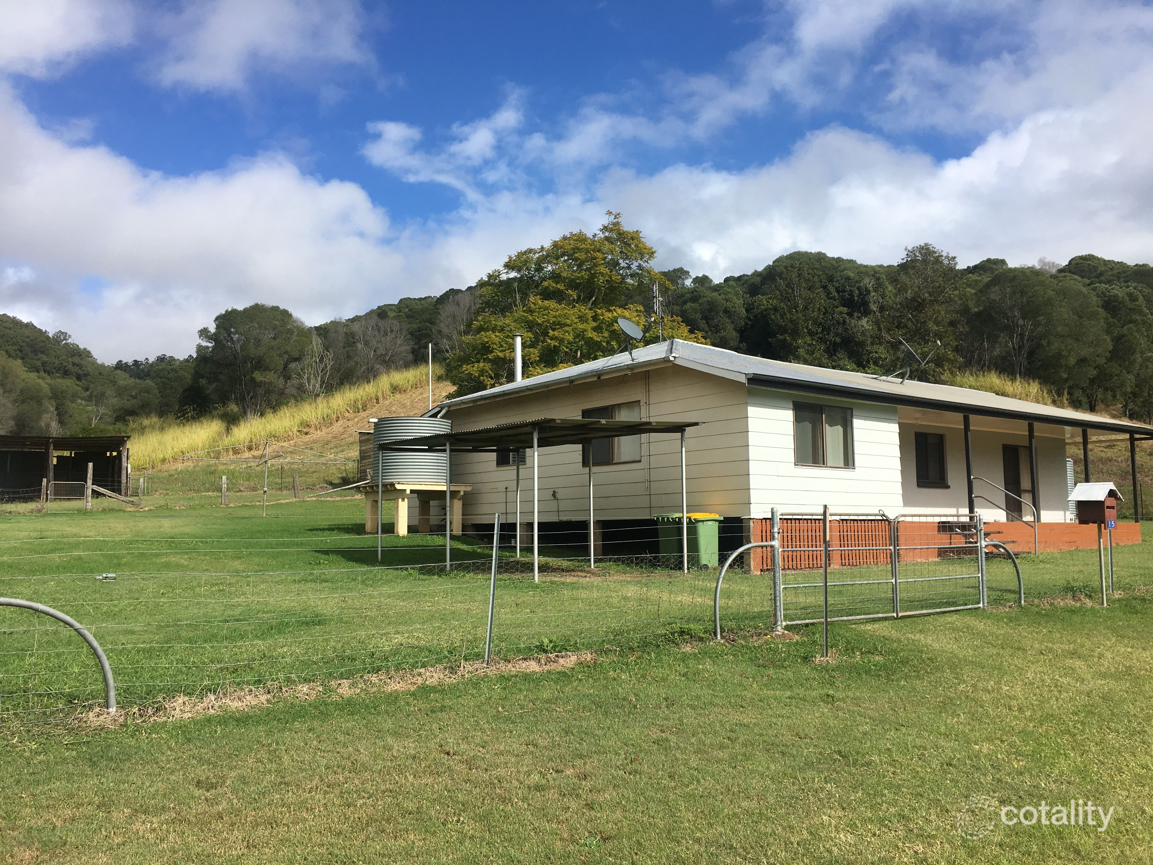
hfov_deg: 61.7
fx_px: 966
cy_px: 432
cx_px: 576
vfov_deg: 48.2
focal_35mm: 29
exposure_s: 1/2404
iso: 25
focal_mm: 4.15
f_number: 2.2
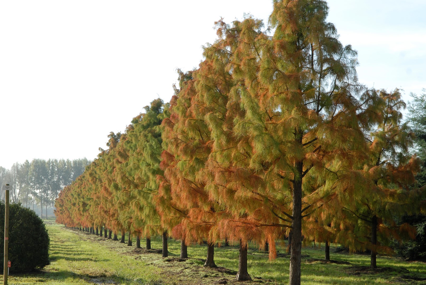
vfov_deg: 16.6
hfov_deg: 24.6
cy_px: 142
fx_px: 977
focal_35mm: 82
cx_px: 213
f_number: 9
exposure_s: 1/90
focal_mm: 55
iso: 100
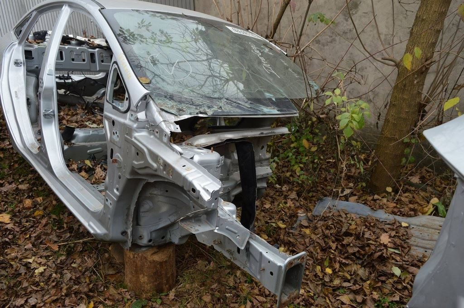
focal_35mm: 30
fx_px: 386
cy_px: 154
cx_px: 232
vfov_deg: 43.5
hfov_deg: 62.0
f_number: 5.6
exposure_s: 1/125
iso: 140
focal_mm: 20
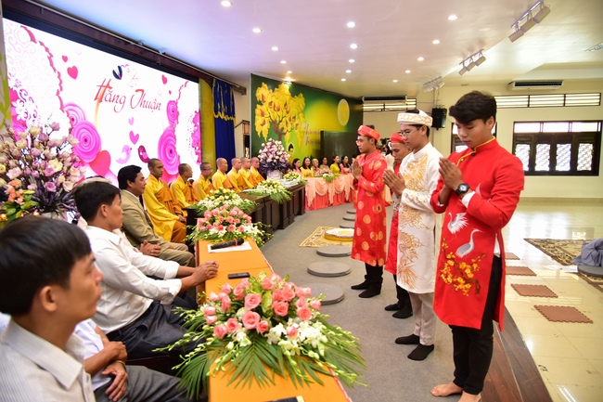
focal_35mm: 24
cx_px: 302
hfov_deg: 73.8
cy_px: 201
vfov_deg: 53.1
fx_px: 402
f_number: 4
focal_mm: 24
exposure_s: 1/40
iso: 800
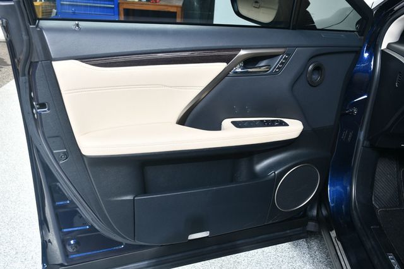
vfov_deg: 36.8
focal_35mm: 36
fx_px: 404
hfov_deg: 53.2
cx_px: 202
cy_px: 134
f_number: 6.3
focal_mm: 24
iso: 100
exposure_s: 1/160
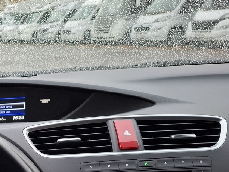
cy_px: 190
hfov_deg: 30.8
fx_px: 357
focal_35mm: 54
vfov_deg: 25.1
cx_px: -35
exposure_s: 1/50
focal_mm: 5.54
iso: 200
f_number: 1.8
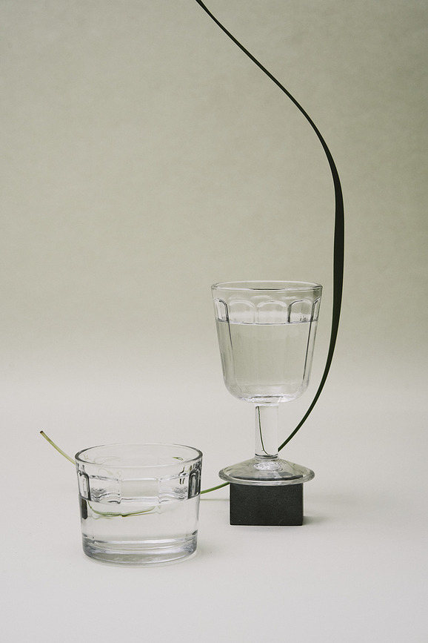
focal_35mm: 85
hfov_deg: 16.1
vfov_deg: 23.9
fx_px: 1516
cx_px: 214
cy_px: 322
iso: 1000
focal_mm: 85
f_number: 10
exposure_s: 1/250
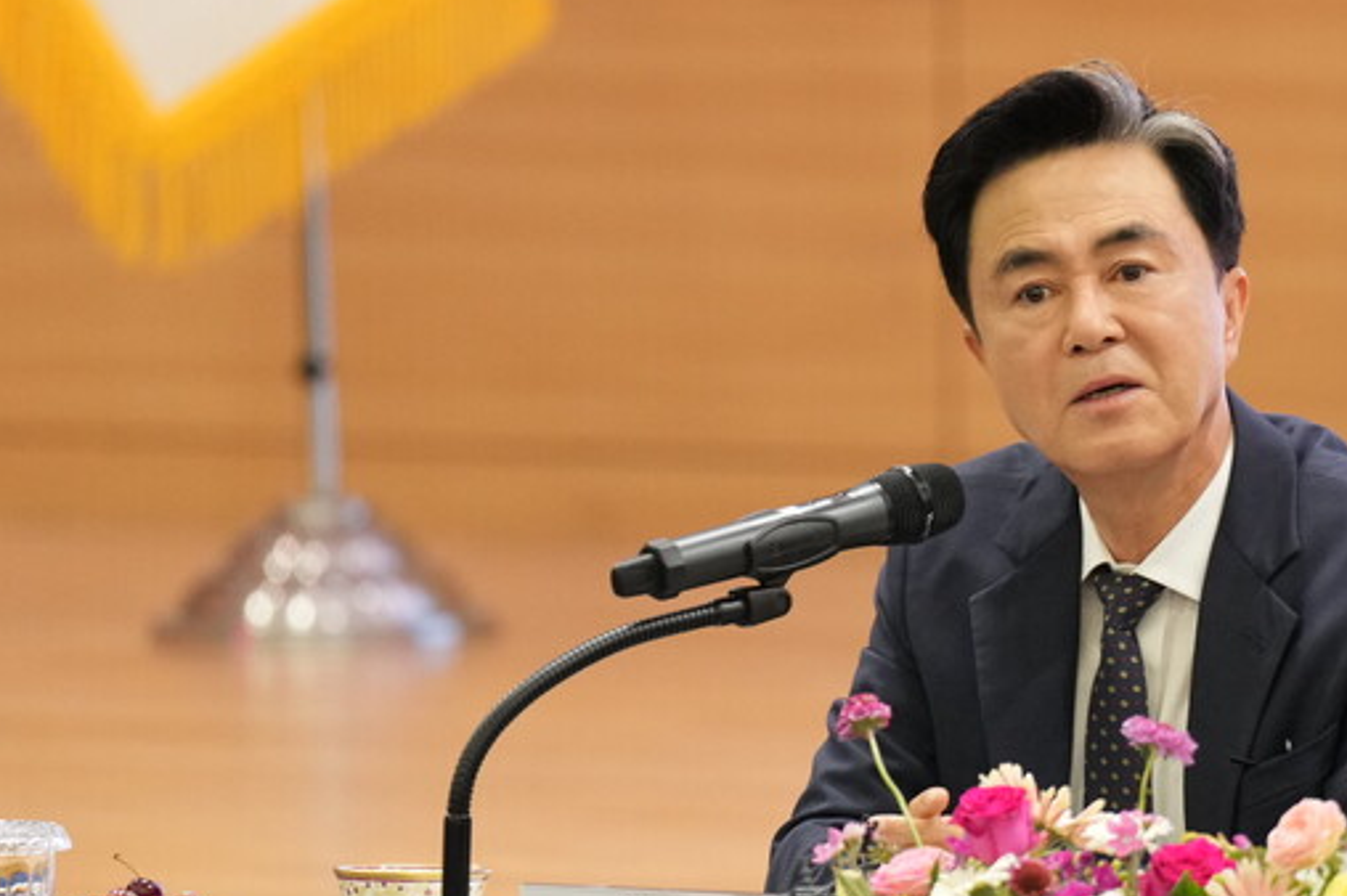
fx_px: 18845
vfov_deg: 2.7
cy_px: 473
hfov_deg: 4.1
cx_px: 1103
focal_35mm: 504
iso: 2000
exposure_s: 1/250
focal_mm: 200
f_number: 2.8
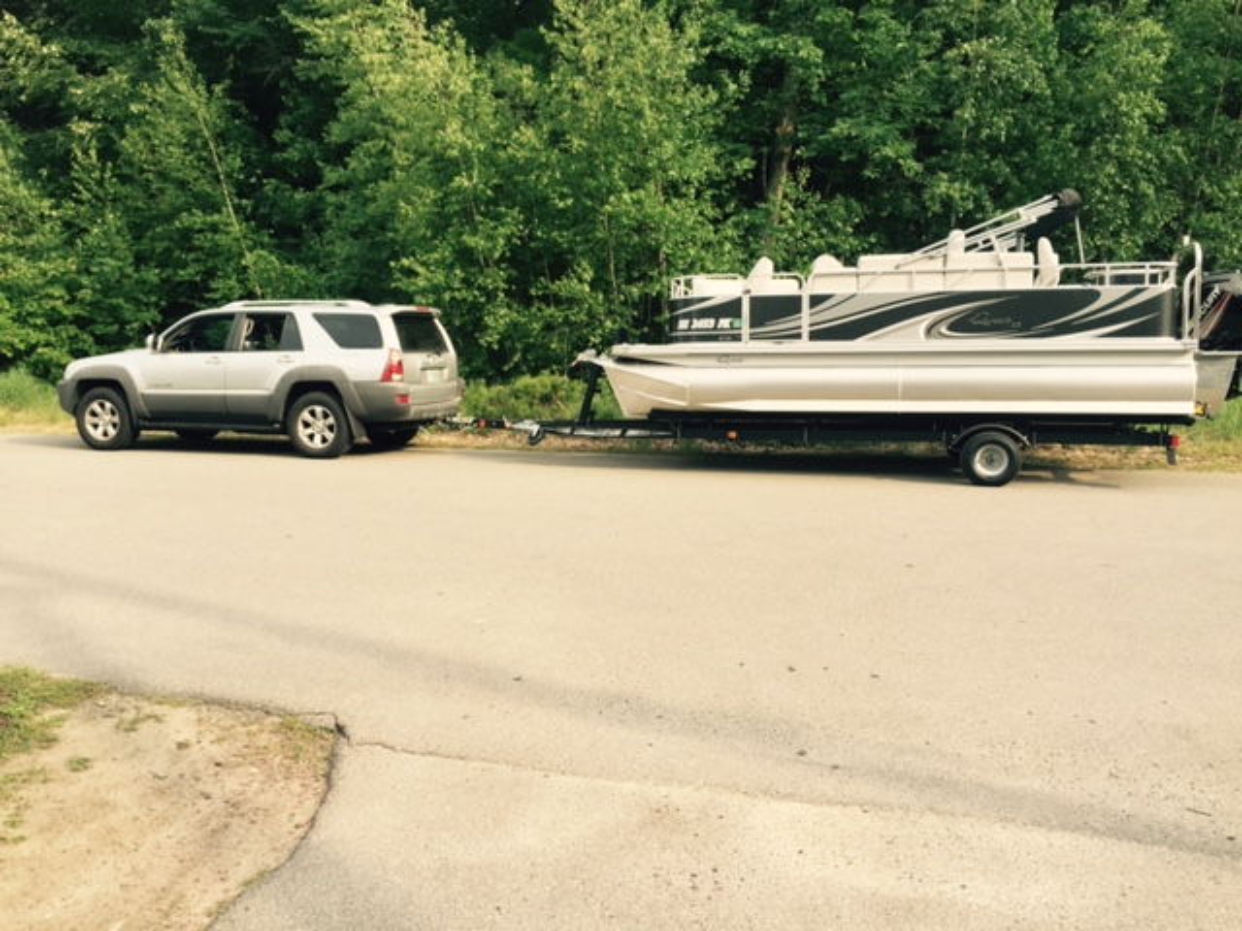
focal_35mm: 29
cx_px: 621
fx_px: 1041
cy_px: 466
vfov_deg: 48.2
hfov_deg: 61.7
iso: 32
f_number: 2.2
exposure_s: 1/628
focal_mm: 4.15
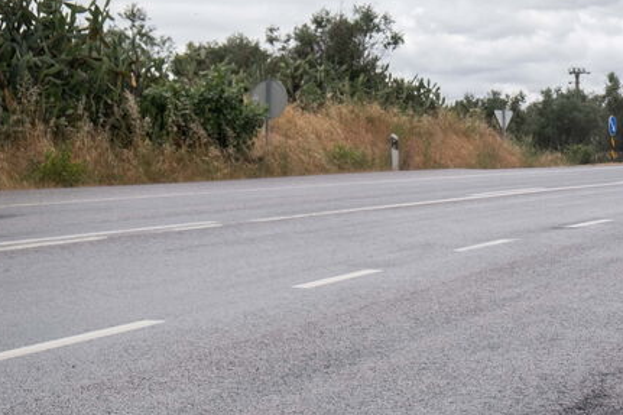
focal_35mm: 93
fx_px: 1609
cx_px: 653
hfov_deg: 21.0
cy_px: 173
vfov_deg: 14.7
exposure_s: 1/1000
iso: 250
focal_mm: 28.9
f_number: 4.5
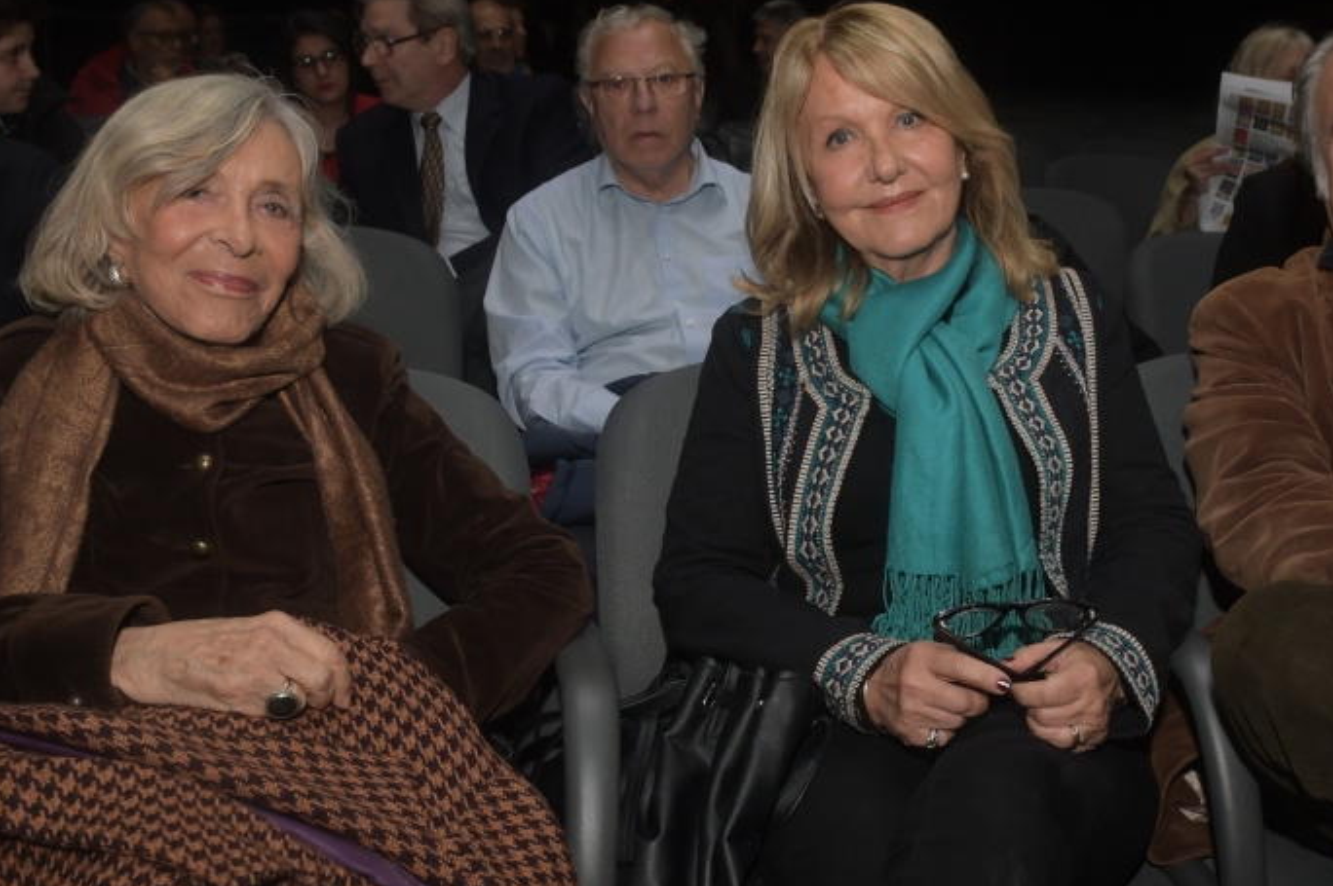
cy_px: 399
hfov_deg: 43.7
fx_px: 1628
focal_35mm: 44
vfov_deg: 30.4
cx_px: 914
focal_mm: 18
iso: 800
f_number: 5
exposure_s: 1/80
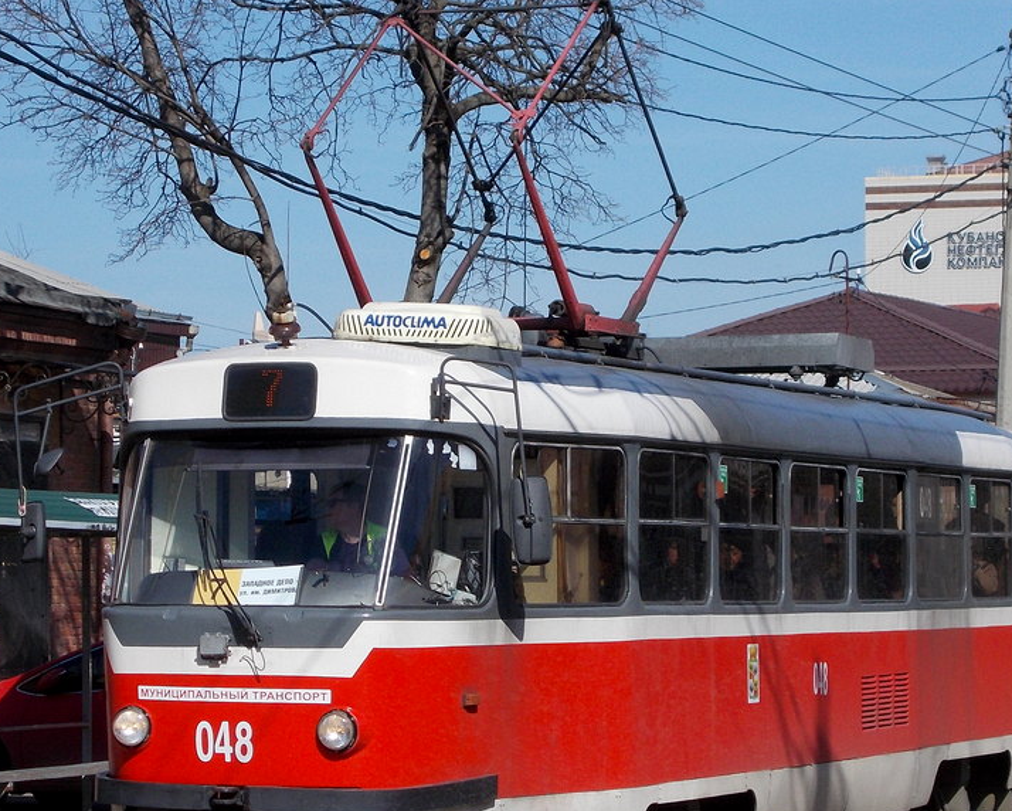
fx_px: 4225
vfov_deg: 11.0
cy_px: 432
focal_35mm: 141
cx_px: 534
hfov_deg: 13.7
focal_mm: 15.4
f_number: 6.3
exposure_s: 1/500
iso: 80
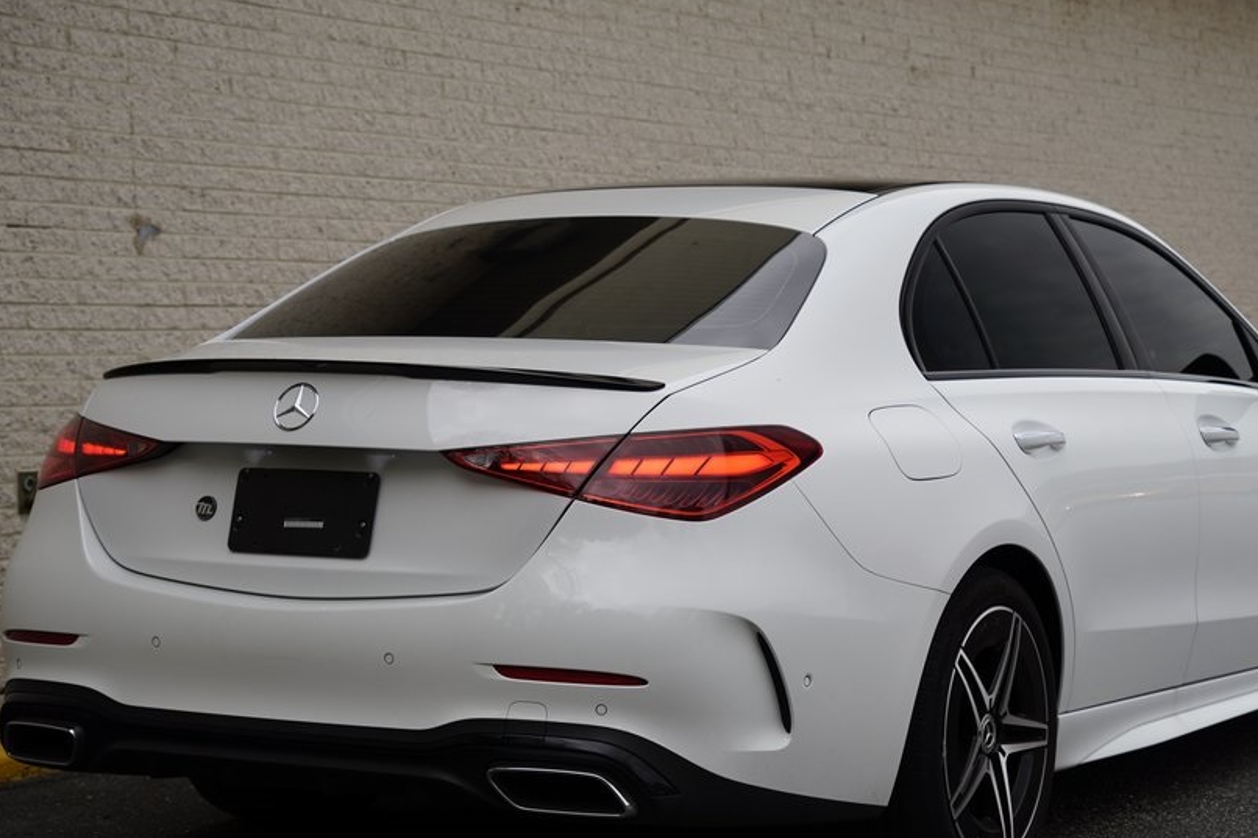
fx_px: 2638
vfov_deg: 18.0
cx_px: 713
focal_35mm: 76
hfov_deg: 26.8
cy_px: 516
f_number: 4
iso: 100
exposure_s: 1/160
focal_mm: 39.6
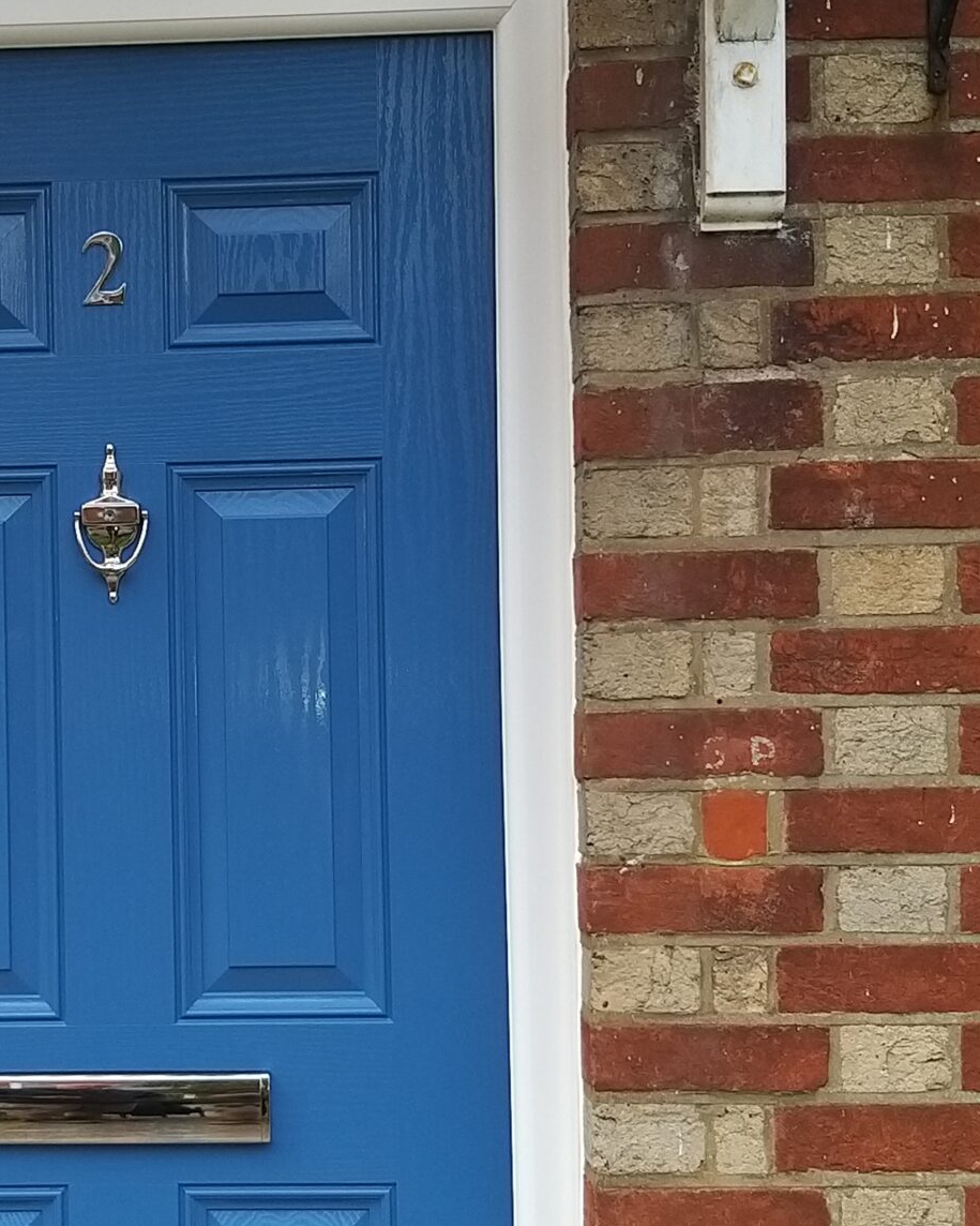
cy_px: 683
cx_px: 186
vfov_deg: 31.9
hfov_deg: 25.3
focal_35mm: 59
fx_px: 2139
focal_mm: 3.93
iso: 50
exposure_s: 1/225
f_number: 1.7
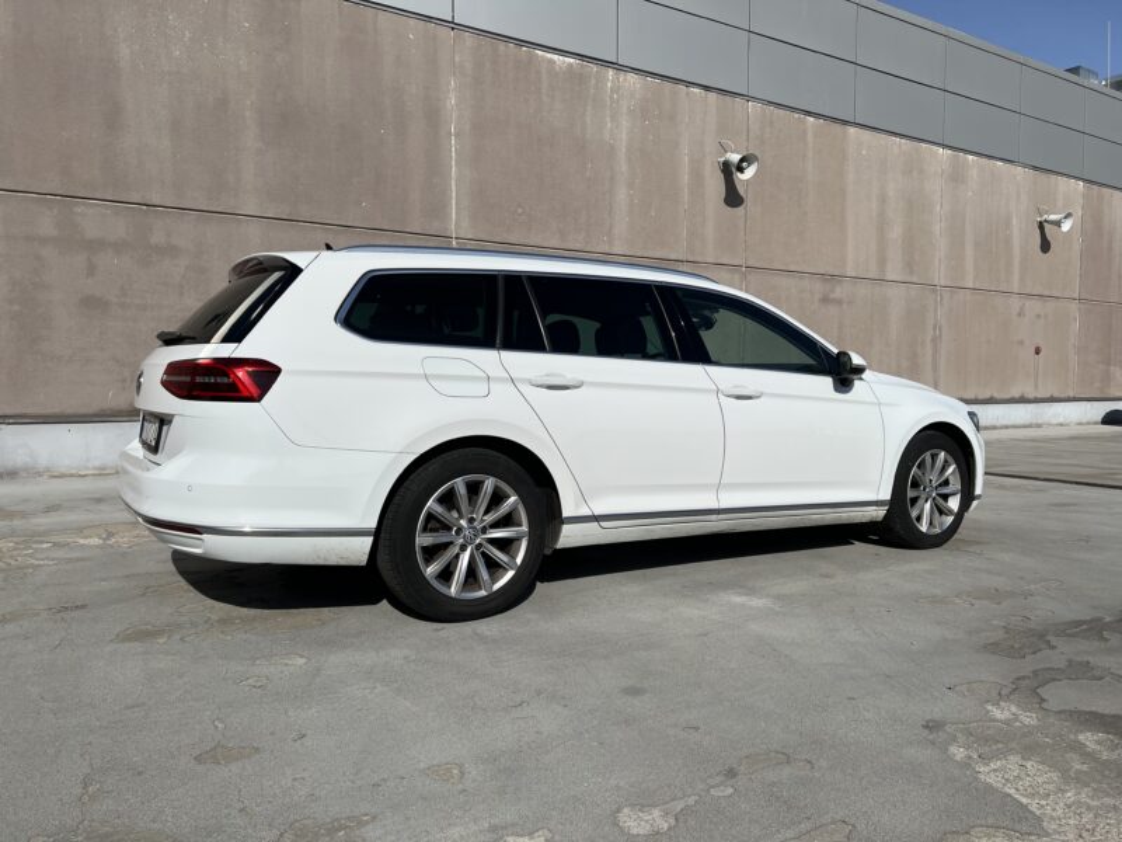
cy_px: 421
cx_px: 561
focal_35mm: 26
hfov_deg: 67.3
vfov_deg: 53.1
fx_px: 843
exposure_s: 1/10309
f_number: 1.5
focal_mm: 5.7
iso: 50
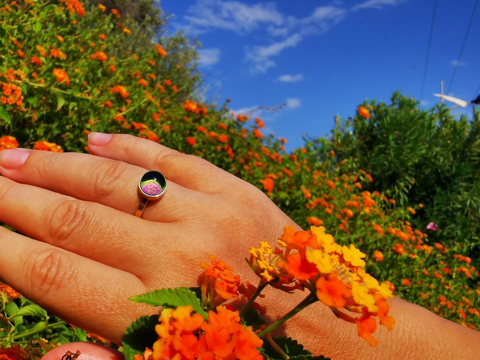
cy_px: 226
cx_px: 207
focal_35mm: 34
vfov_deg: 41.5
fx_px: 471
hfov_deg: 53.8
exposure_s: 1/2217
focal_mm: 2.35
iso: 50
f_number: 2.2
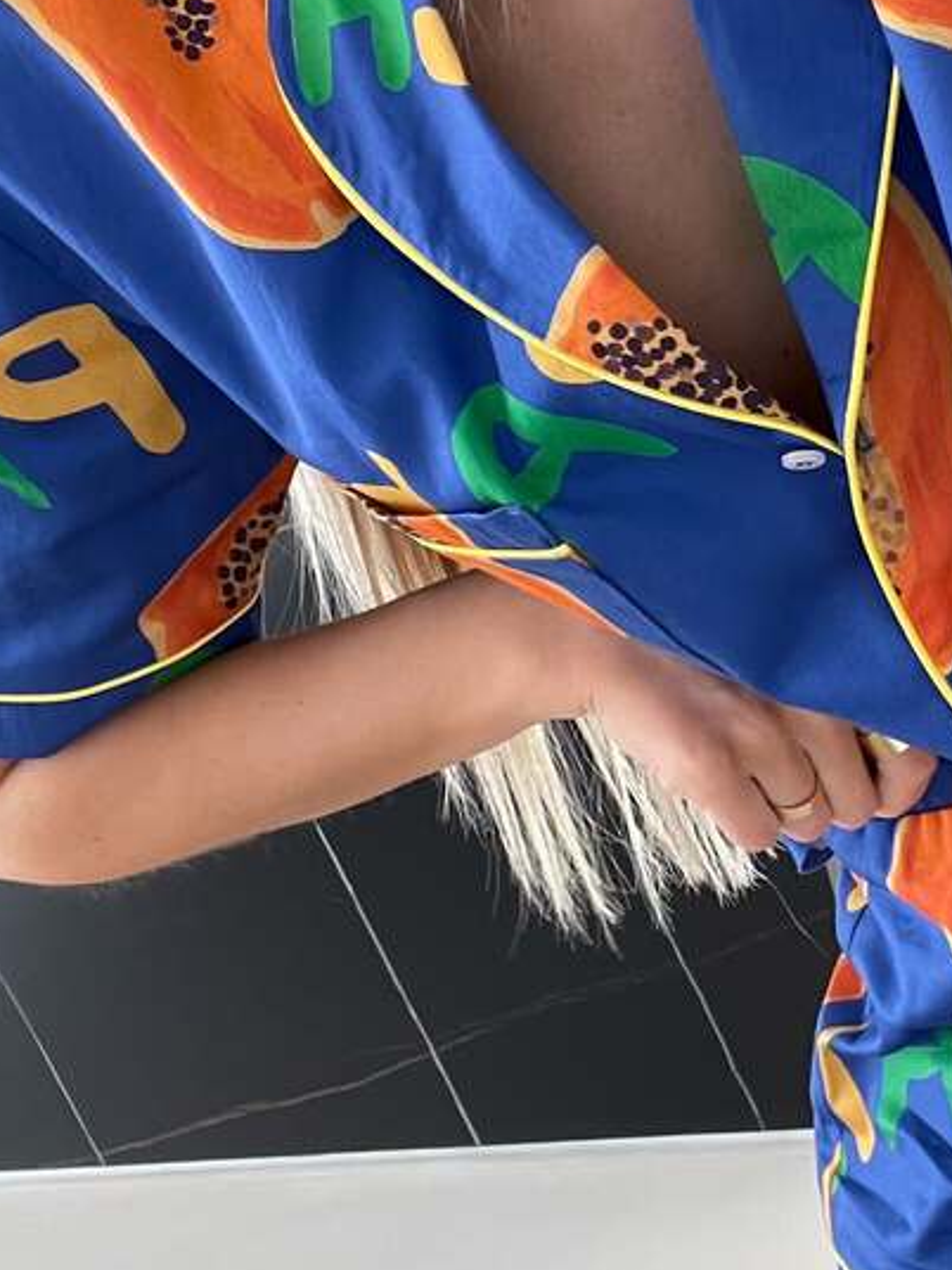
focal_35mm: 56
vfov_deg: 33.9
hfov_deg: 25.3
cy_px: 389
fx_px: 2053
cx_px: 869
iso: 100
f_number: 2.2
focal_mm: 2.71
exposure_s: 1/80
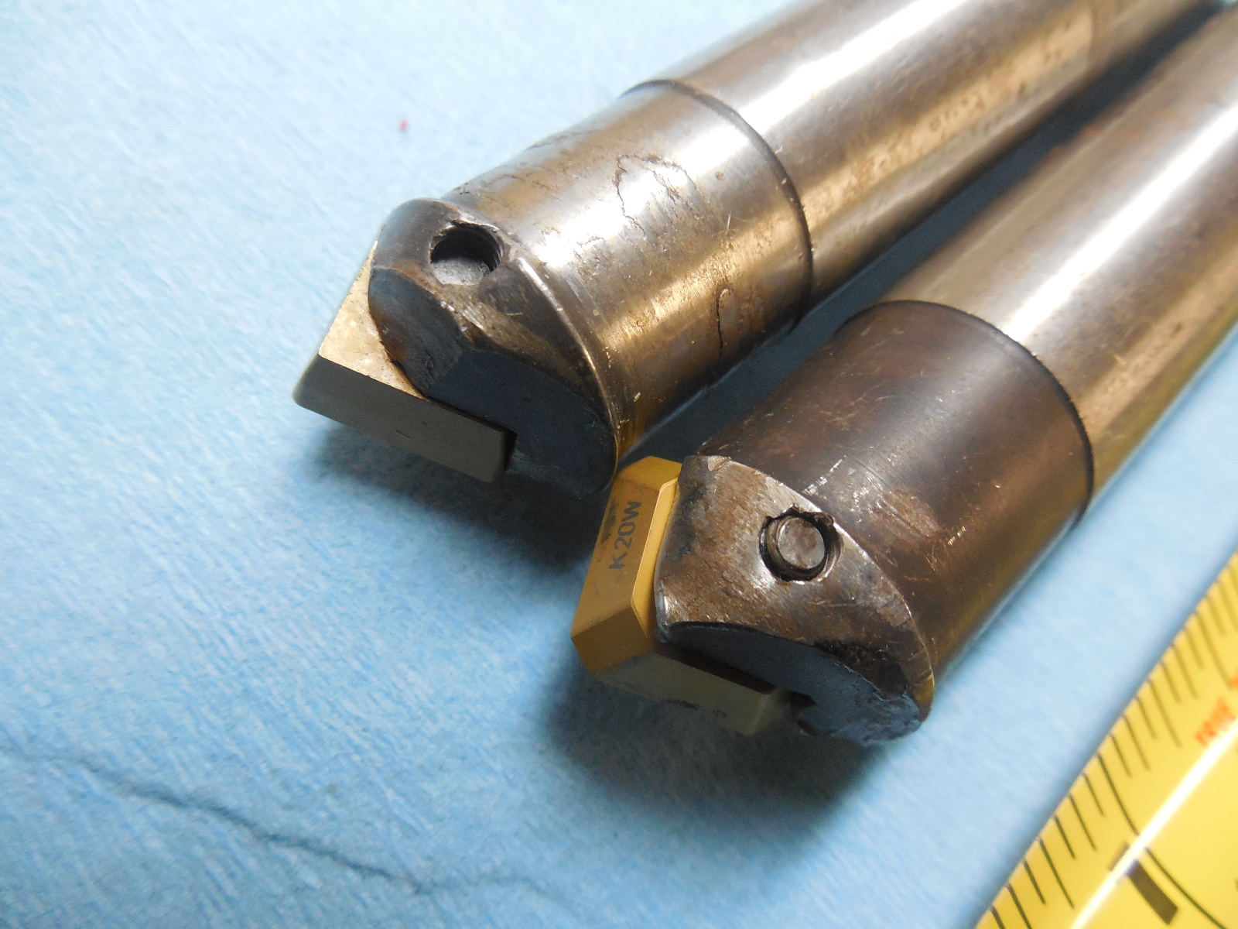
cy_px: 464
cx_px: 619
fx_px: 894
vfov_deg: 54.9
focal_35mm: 25
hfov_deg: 69.4
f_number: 3.3
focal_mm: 4.5
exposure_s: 1/30
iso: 400
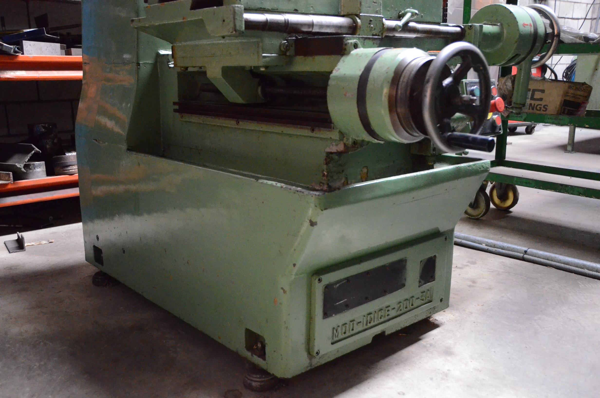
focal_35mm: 36
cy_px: 199
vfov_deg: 36.7
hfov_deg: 53.2
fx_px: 599
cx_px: 300
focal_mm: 24
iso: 6400
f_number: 3.8
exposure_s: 1/100
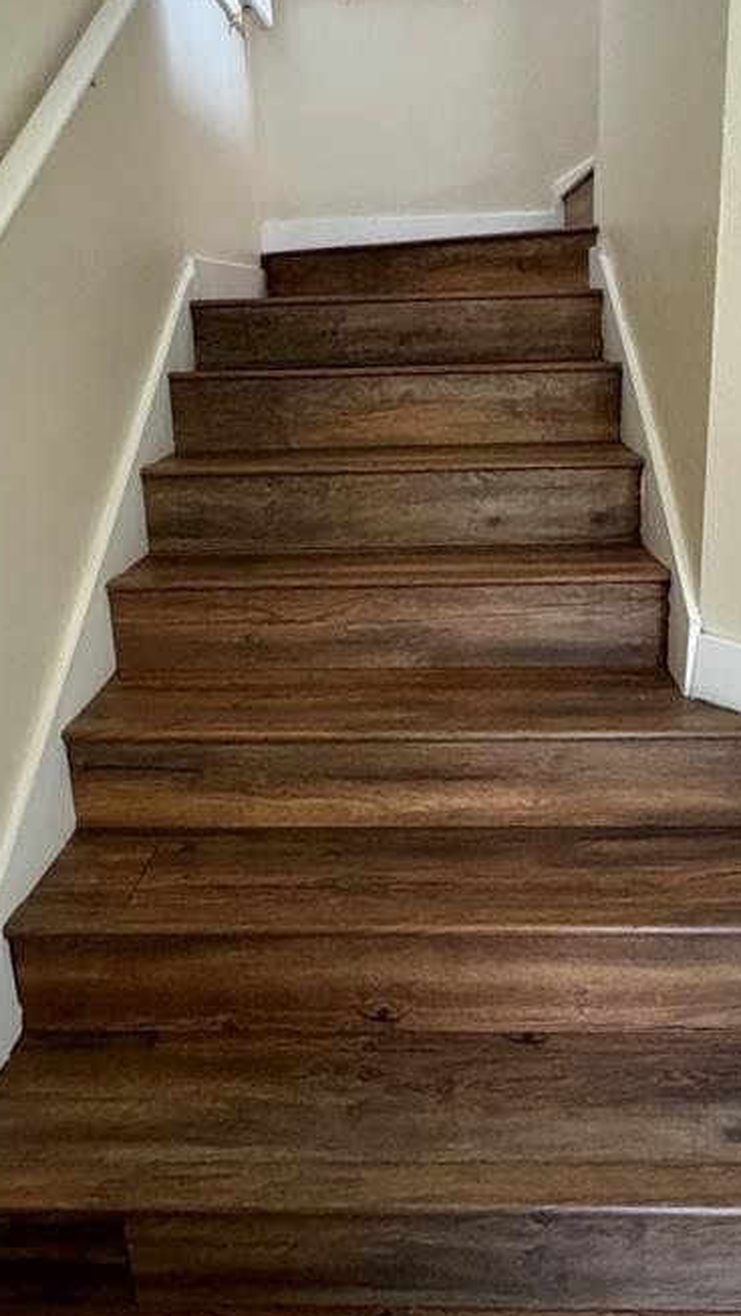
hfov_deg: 41.5
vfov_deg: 67.5
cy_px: 555
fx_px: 978
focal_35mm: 28
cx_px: 401
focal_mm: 2.22
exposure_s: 1/60
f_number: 2.2
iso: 640
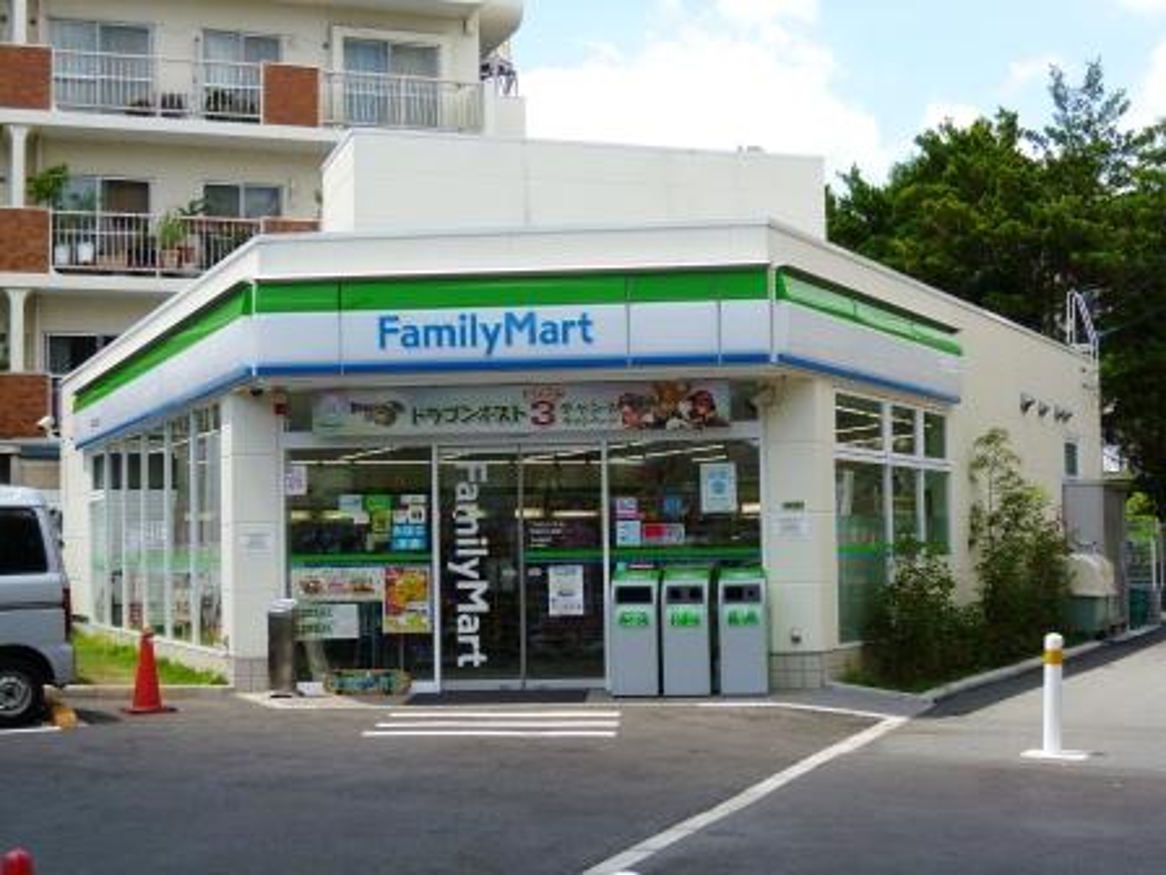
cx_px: 583
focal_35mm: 51
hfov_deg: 37.5
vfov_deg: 28.6
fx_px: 1718
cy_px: 438
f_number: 3.5
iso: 100
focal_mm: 9
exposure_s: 1/400
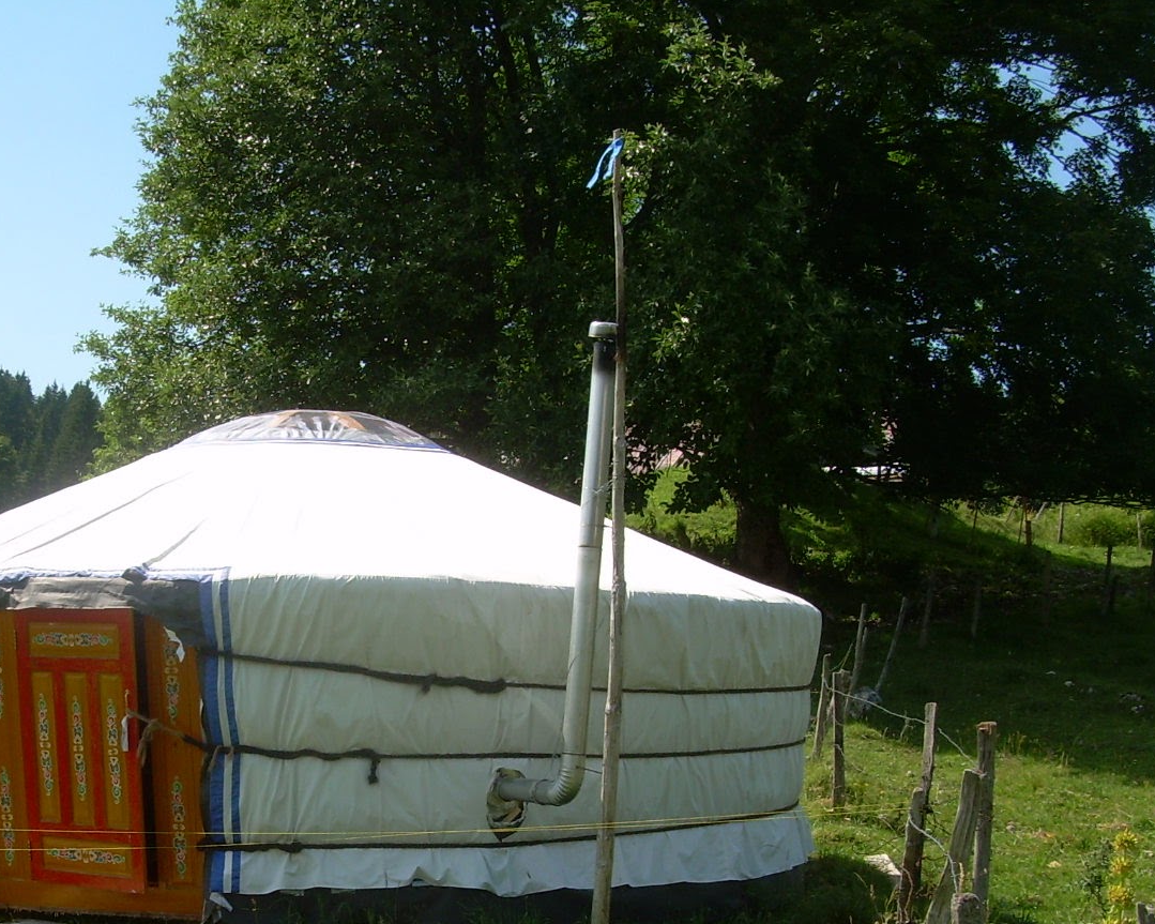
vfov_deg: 27.4
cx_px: 331
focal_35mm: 55
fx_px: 1880
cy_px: 641
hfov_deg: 33.7
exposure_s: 1/354
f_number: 4.6
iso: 50
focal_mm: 6.3
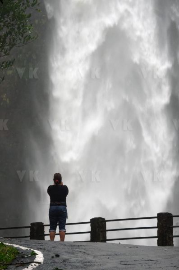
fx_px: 1372
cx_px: 90
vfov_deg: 11.3
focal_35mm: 183
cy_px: 135
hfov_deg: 7.5
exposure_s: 1/125
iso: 400
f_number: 6.3
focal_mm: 122
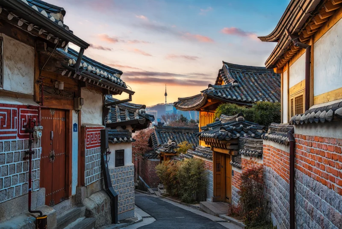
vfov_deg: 33.4
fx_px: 380
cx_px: 171
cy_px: 114
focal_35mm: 40
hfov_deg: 48.4
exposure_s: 1/13
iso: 100
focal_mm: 40
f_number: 8
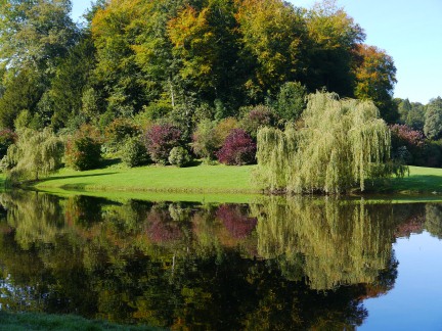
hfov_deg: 36.8
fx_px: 664
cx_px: 221
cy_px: 166
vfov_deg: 28.0
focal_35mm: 52
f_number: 6.3
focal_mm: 26
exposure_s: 1/200
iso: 160
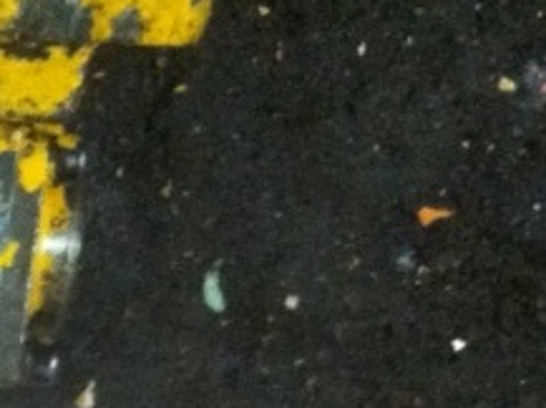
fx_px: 2598
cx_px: -415
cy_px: 497
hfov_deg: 11.2
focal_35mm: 165
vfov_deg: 8.9
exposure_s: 1/17
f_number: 2.8
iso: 800
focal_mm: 3.85
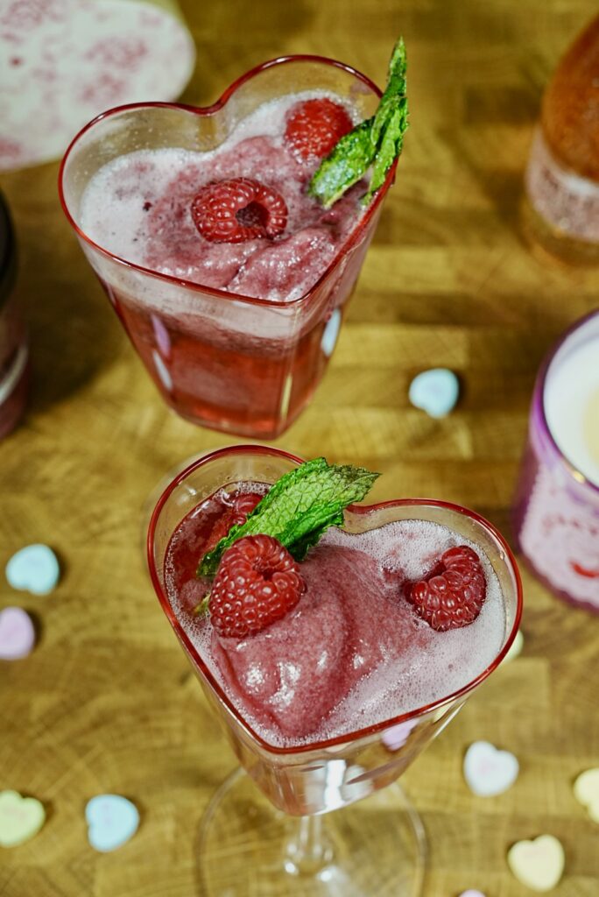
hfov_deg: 18.2
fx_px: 1869
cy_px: 448
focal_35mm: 75
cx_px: 300
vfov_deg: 27.0
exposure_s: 1/50
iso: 500
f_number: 6.3
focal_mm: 50
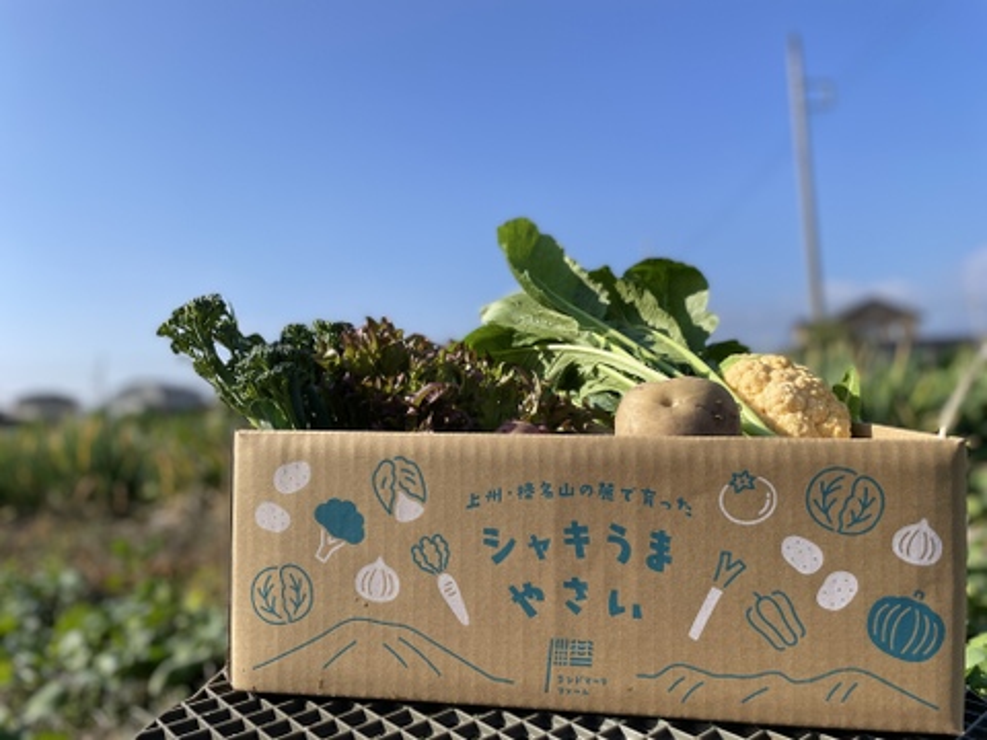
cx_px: 494
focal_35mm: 26
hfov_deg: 67.3
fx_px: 741
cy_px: 370
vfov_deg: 53.1
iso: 50
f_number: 1.6
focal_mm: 4.2
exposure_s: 1/6135
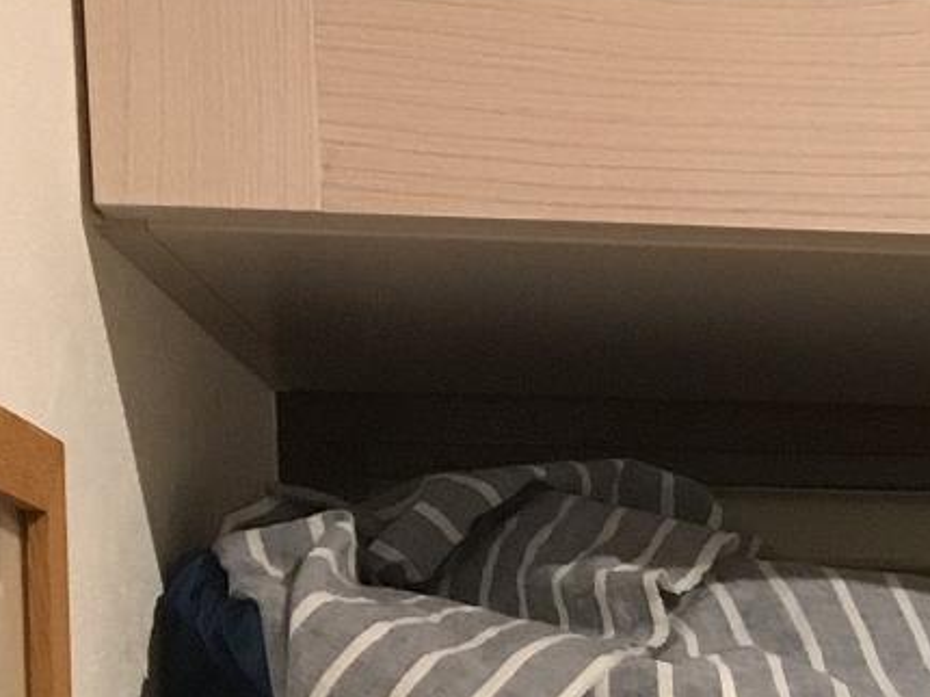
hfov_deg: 12.9
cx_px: 1780
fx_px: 3652
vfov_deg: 10.3
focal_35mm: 136
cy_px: 1266
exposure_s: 1/24
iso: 200
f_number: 2.2
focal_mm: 4.15
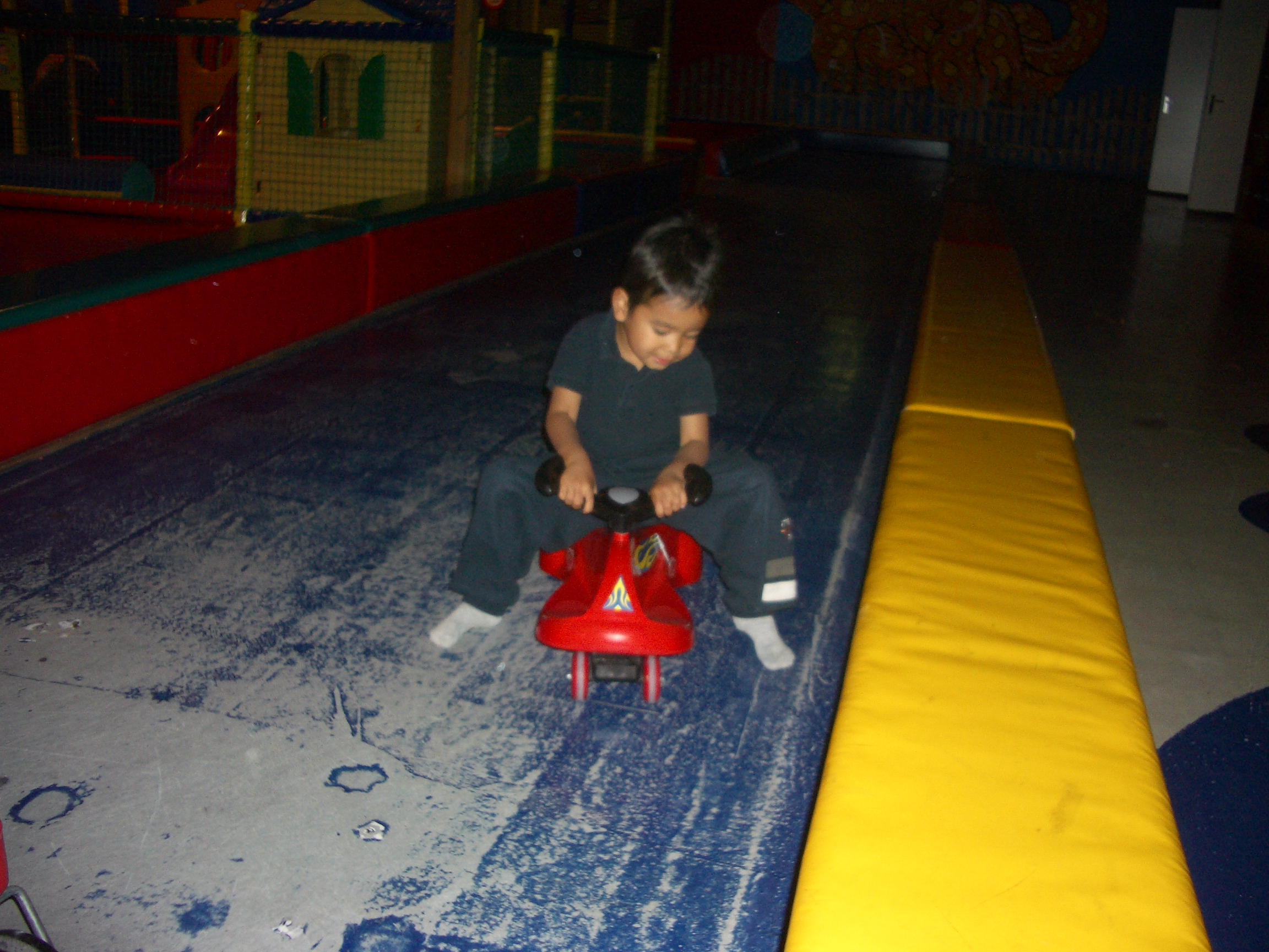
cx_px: 634
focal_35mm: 35
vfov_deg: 40.7
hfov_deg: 52.6
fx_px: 1283
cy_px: 476
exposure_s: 1/60
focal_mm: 5.8
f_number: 2.6
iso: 100
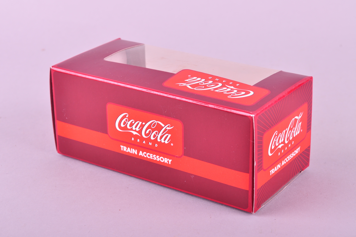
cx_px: 178
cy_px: 118
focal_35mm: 82
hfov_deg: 24.6
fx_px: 815
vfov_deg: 16.5
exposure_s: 1/125
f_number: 11
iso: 160
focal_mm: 55
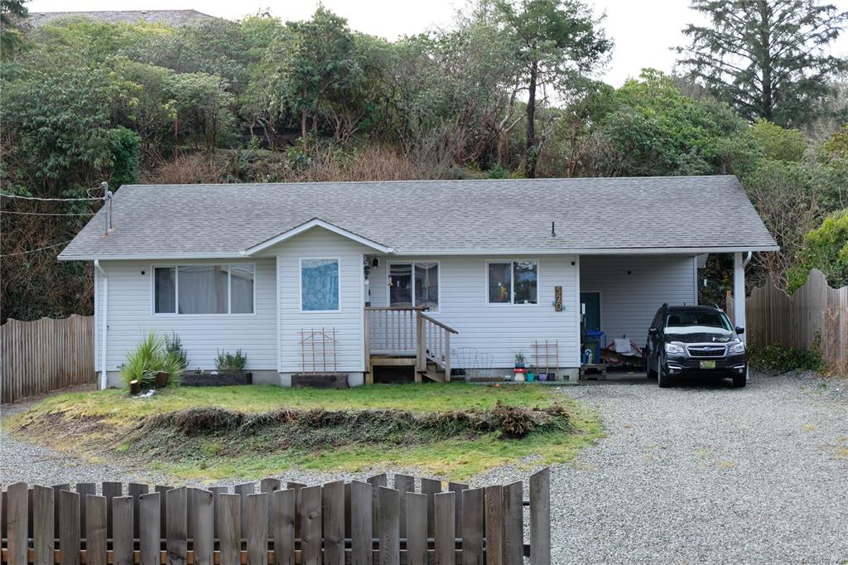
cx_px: 424
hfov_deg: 35.7
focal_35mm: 56
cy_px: 282
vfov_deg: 24.2
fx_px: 1319
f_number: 5.3
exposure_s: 1/300
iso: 400
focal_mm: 37.1
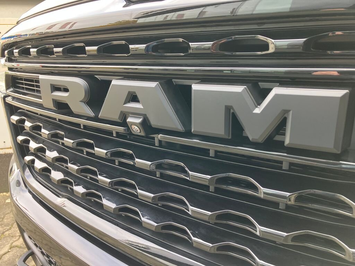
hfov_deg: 63.4
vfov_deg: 49.7
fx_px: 287
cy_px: 133
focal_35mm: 28
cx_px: 178
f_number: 1.8
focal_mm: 3.99
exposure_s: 1/96
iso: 80
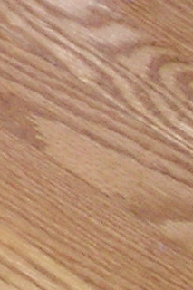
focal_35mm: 306
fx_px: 2463
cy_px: -360
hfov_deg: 4.2
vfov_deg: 6.5
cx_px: -569
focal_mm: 7.1
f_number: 3
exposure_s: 1/60.1
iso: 167
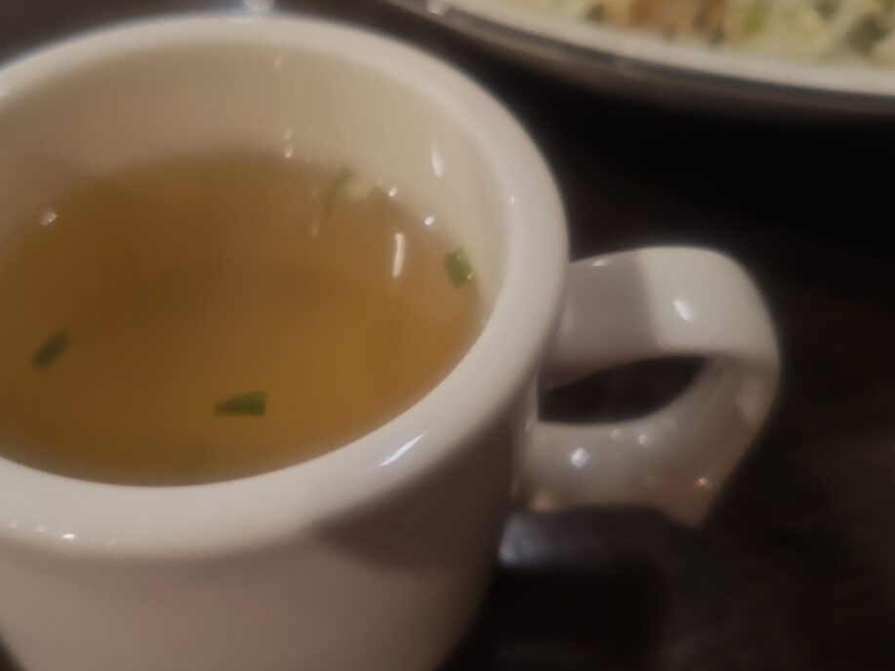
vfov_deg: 44.1
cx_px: 304
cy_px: 297
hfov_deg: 55.7
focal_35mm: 32
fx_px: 827
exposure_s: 1/24
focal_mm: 5.56
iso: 502
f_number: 1.9
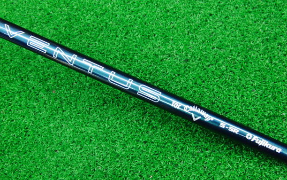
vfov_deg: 31.3
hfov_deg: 48.2
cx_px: 149
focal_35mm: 41
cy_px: 90
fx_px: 321
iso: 400
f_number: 3.6
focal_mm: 6.42
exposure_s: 1/25
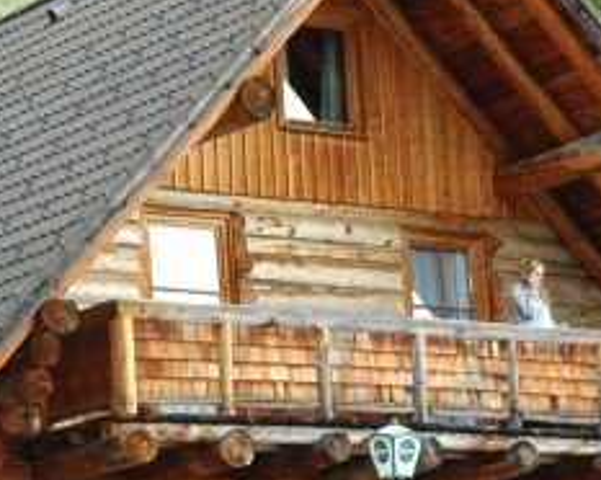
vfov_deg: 6.8
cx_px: 526
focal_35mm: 226
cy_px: 276
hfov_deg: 8.5
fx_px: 4017
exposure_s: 1/60
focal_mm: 68
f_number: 8
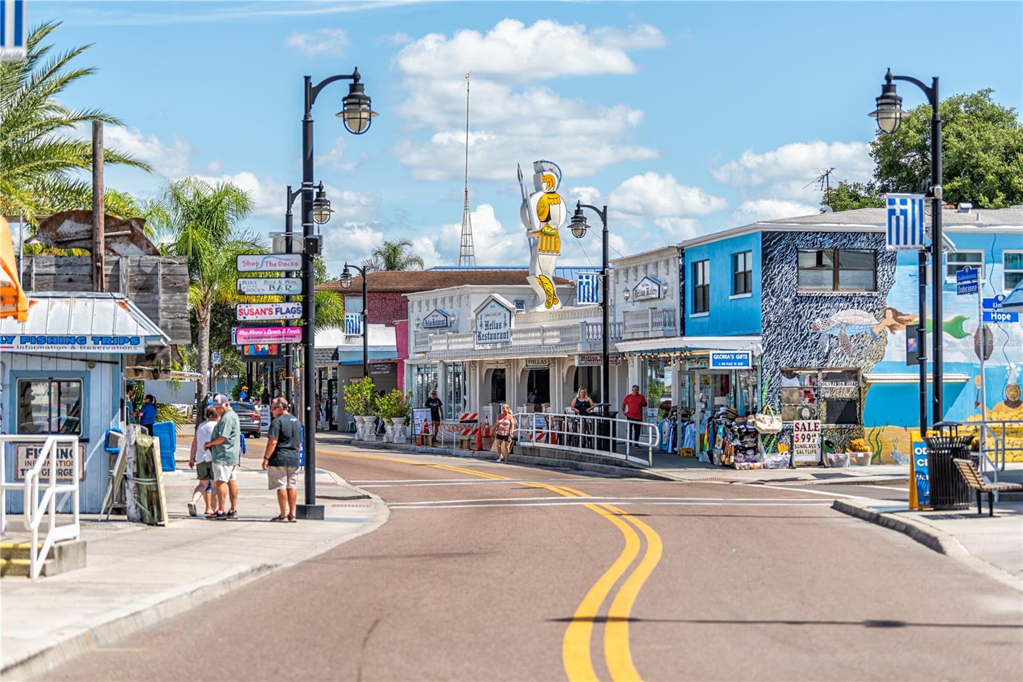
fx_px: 2443
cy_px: 341
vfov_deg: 15.9
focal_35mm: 86
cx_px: 512
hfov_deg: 23.6
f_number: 2.8
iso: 64
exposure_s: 1/2000
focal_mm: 86
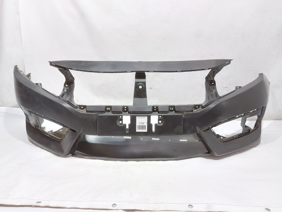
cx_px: 141
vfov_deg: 56.8
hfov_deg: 71.6
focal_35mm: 24
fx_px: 195
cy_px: 106
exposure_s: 1/25
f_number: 1.8
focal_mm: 5.23
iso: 320
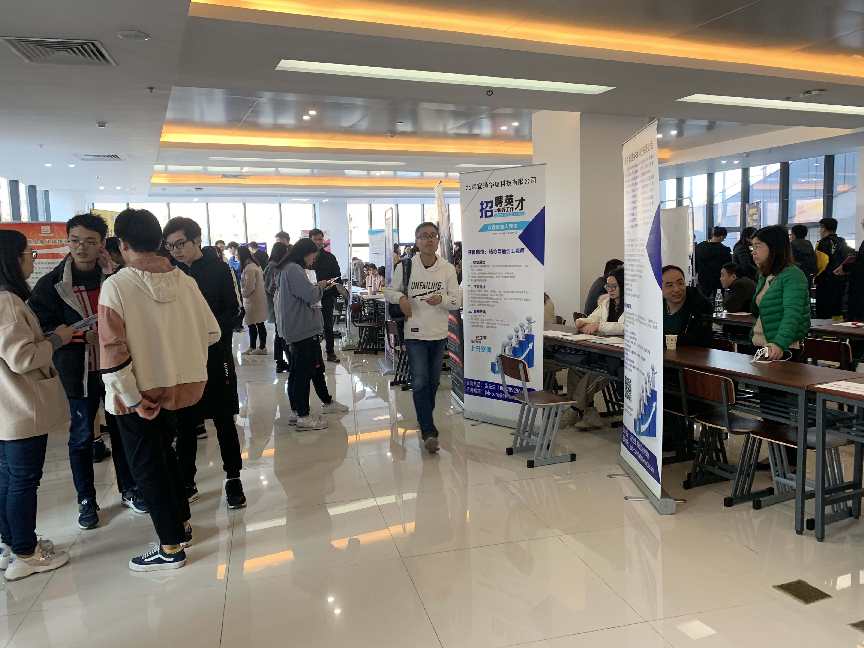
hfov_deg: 67.3
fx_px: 649
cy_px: 324
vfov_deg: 53.1
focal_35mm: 26
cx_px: 432
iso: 80
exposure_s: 1/50
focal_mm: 4.25
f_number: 1.8
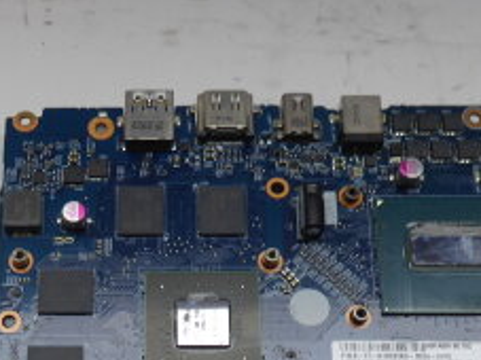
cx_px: 87
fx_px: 917
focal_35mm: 66
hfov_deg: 28.7
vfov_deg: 20.3
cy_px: 468
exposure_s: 1/80
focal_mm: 4.3
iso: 80
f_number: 3.3
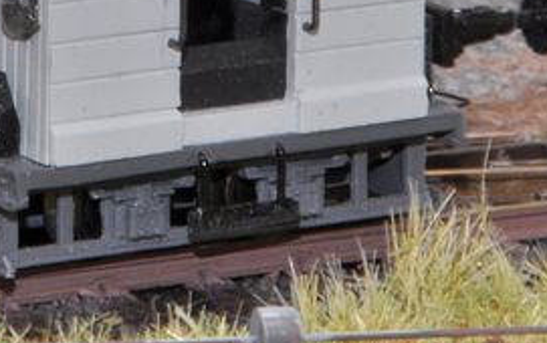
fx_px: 17191
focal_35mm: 1152
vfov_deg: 1.1
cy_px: -184
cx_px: 137
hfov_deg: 1.8
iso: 200
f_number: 40
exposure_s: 2
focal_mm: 200
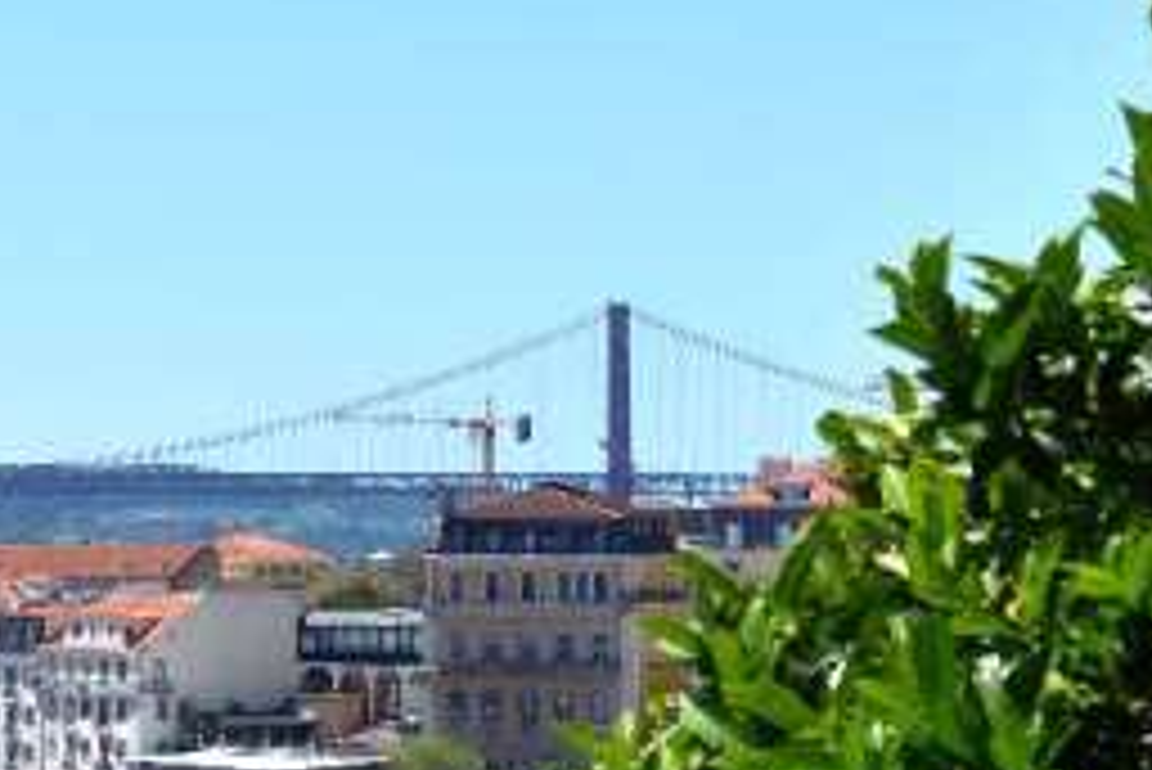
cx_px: -558
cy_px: 306
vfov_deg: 6.7
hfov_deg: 9.7
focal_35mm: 206
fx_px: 6595
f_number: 14
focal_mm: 66
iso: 125
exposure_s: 1/200
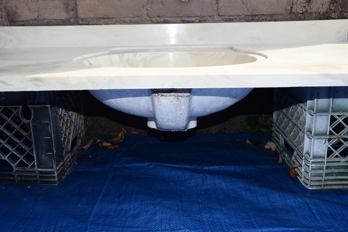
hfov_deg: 48.4
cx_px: 174
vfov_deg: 33.4
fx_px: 387
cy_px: 116
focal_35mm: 40
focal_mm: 40
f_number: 13
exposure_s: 1/200
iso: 400
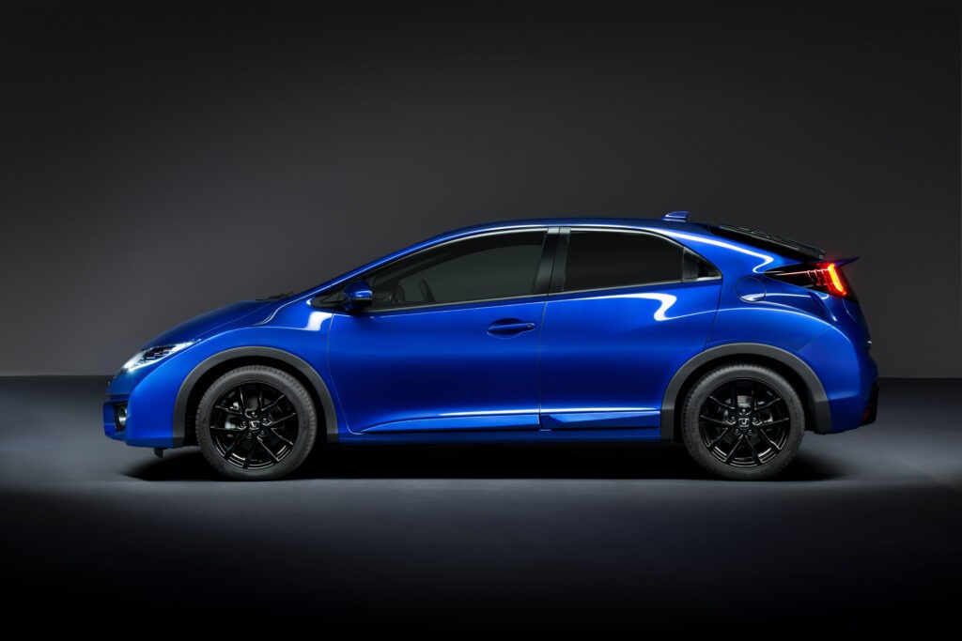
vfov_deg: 24.6
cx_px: 481
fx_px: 1470
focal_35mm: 55
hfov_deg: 36.2
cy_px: 320
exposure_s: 30
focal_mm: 55
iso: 100
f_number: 7.1
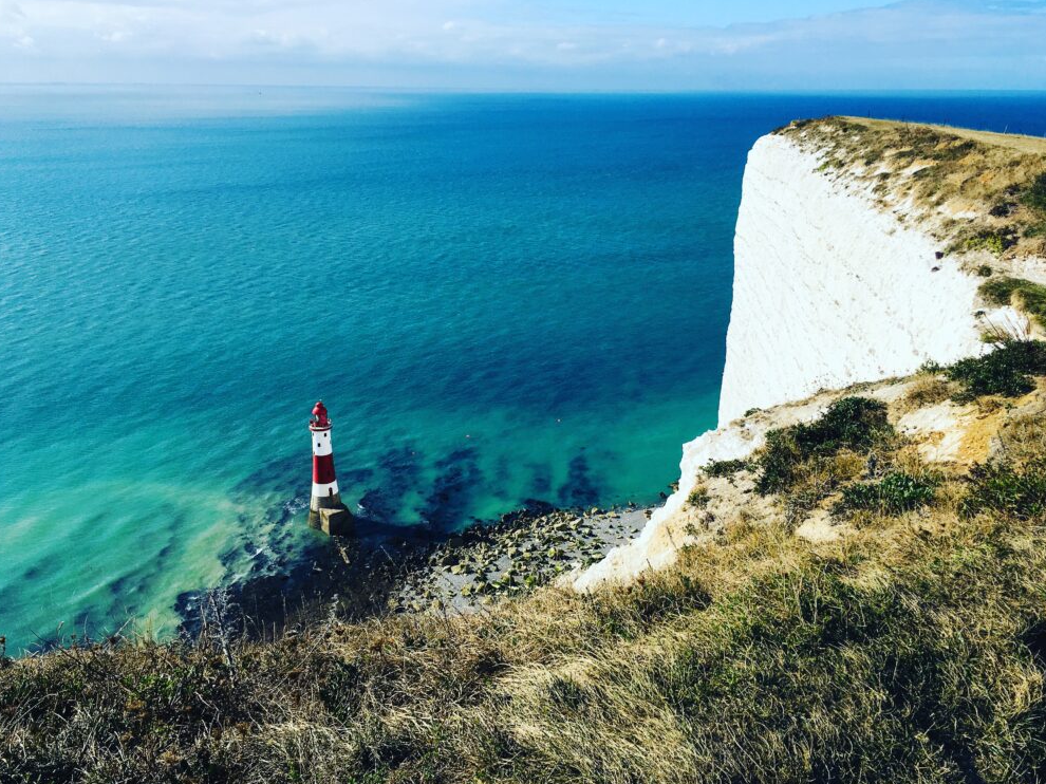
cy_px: 385
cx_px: 529
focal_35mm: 30
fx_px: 906
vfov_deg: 46.8
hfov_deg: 60.0
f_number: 2.2
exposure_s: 1/3205
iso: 25
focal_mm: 4.15
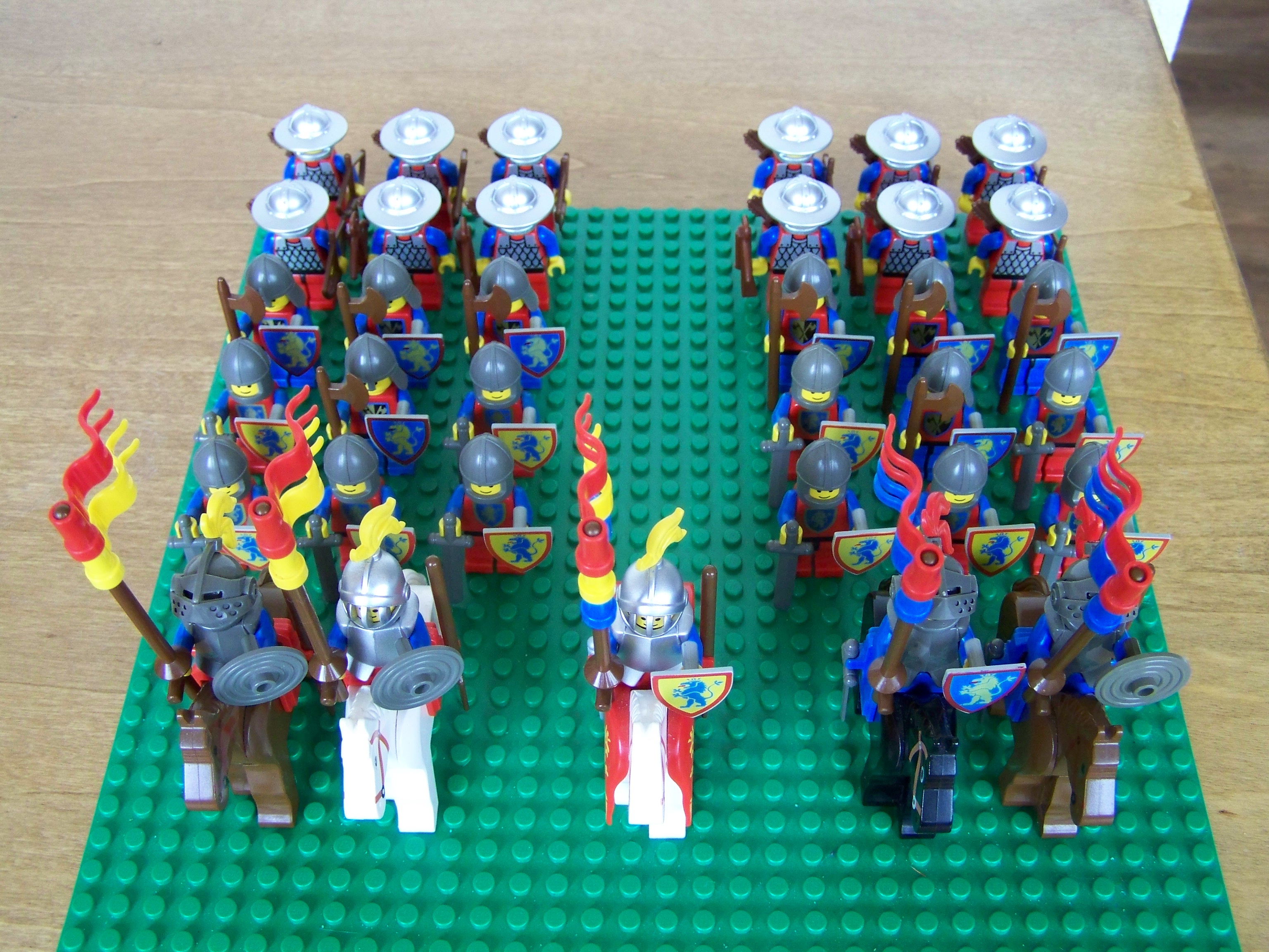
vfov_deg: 37.7
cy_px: 476
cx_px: 634
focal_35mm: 38
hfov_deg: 49.0
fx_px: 1393
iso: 160
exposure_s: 1/60
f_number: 2.8
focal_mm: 6.3
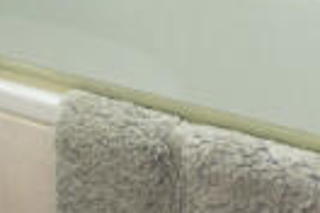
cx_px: -177
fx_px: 1208
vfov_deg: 8.6
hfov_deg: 14.0
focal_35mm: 136
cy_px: -405
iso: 200
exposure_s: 4
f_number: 16
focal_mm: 17.5
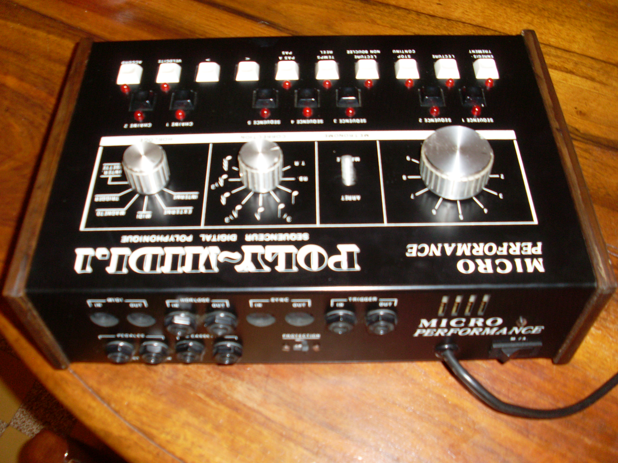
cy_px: 232
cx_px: 309
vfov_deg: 37.7
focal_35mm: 38
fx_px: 678
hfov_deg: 49.0
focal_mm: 6.3
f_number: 3
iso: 100
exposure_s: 1/45
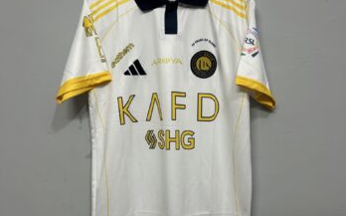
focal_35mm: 37
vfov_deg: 34.4
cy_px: 112
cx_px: 173
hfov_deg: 52.8
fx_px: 349
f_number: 1.5
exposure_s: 1/50
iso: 64
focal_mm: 5.7
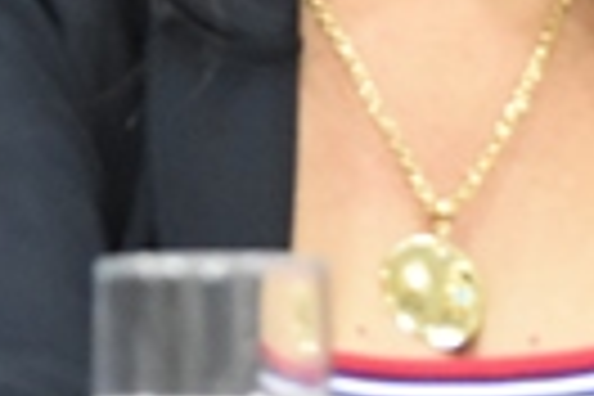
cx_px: 414
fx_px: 15575
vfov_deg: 1.5
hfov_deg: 2.2
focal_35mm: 944
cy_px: -20
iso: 5000
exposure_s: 1/50
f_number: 4.8
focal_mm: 130
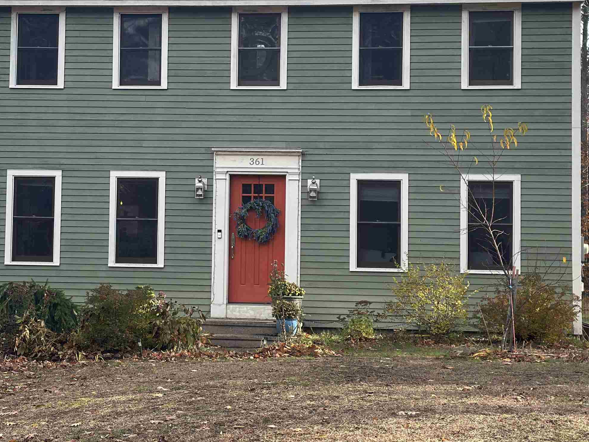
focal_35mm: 75
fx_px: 1276
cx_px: 229
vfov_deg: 19.6
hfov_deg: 25.9
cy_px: 170
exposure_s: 1/823
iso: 80
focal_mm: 6.86
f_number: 1.78
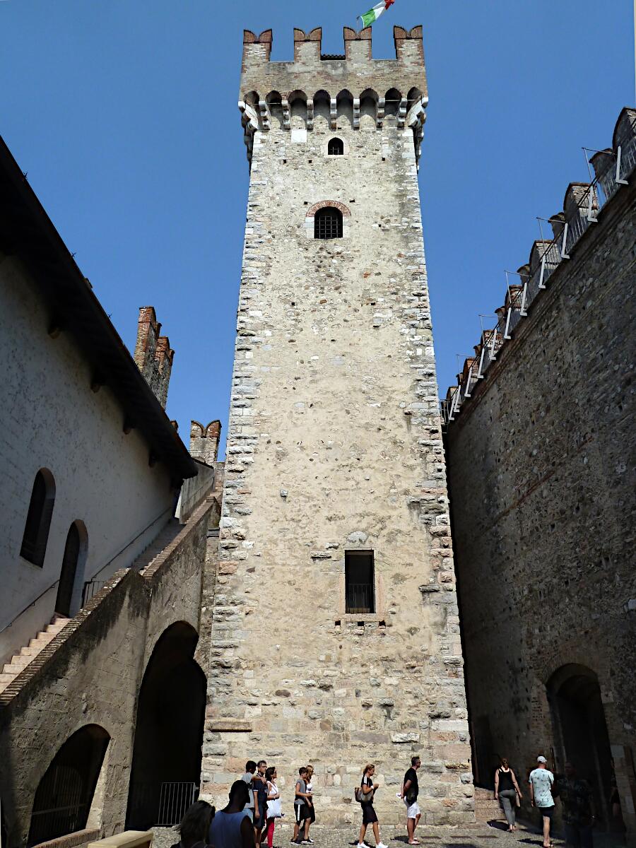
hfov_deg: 54.9
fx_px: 612
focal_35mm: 25
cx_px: 318
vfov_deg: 69.4
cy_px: 424
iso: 80
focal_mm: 4.1
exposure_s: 1/500
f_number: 5.6
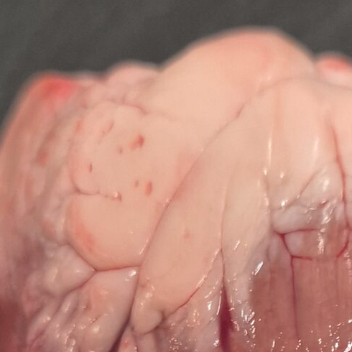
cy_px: 438
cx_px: 254
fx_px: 978
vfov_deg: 19.1
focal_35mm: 85
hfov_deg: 20.3
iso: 250
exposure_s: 1/100
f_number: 1.8
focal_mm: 5.4
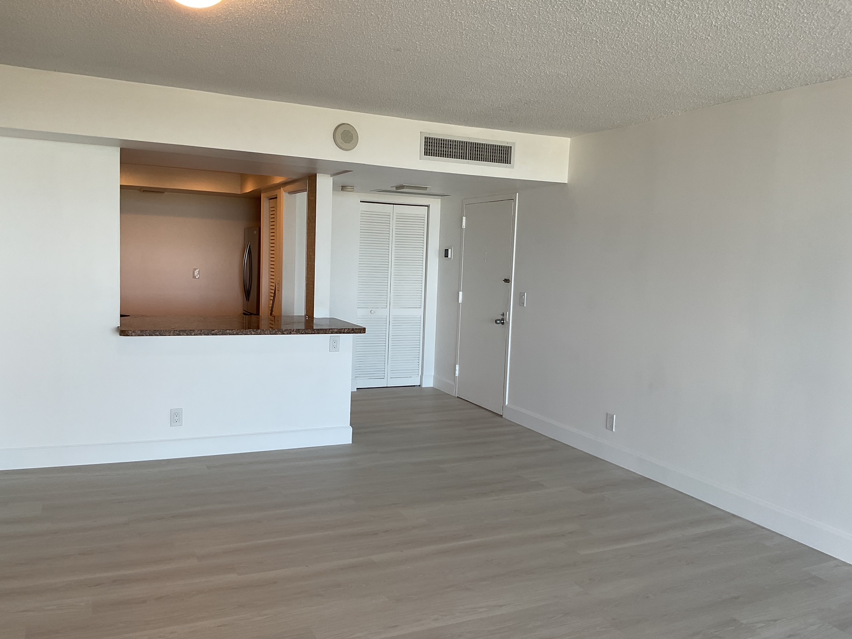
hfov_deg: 61.7
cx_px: 426
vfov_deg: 48.2
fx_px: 714
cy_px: 320
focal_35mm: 29
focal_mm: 3
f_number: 1.8
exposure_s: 1/100
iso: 25
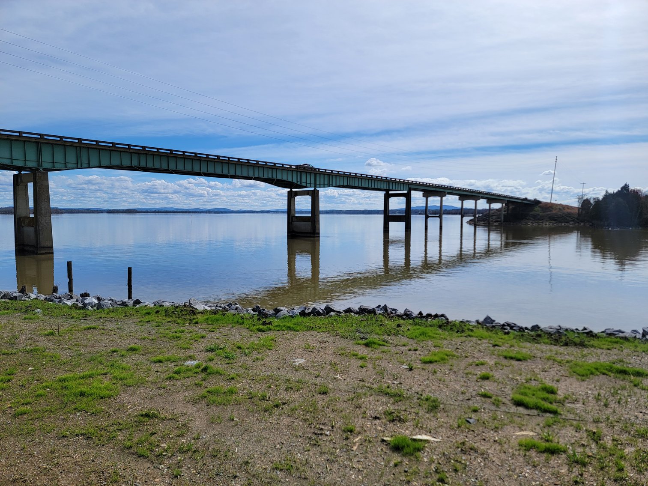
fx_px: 449
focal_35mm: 24
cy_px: 243
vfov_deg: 56.8
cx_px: 324
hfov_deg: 71.6
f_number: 1.8
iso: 16
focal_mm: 6.7
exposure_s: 1/2099
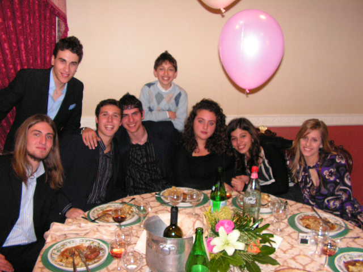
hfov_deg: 51.4
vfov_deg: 39.7
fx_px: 378
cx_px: 182
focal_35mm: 36
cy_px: 136
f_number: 3.2
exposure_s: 1/40
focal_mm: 6
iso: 200
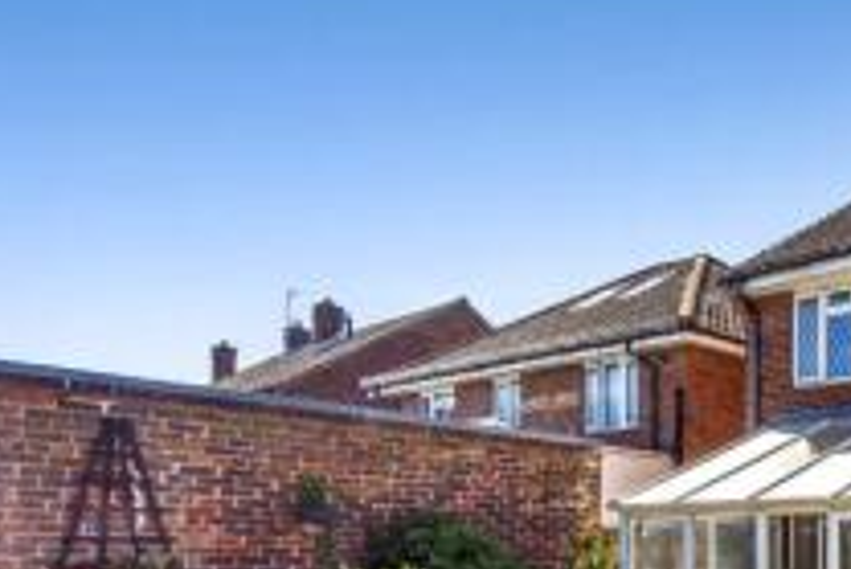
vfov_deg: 39.4
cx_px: 949
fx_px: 757
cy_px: 465
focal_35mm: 32
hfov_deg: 44.0
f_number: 9
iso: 640
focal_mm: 14
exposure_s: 1/1600
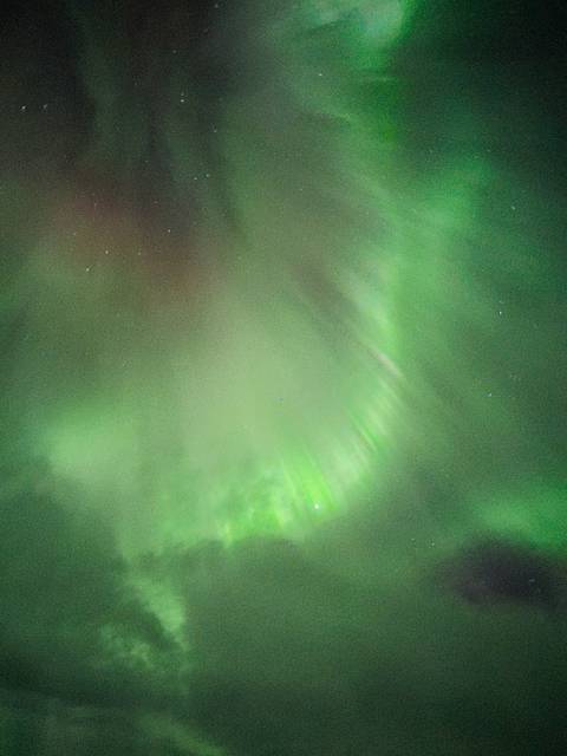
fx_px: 568
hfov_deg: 53.1
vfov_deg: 67.3
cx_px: 284
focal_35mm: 26
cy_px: 378
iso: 2500
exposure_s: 1
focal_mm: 5.7
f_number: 1.5
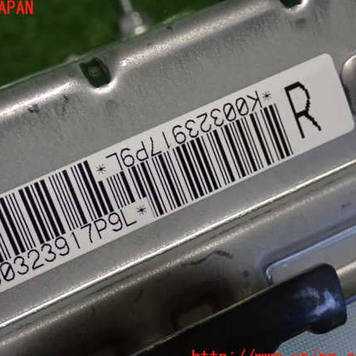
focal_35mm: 76
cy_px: 183
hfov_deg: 22.7
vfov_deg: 22.8
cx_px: 131
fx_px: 884
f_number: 3.6
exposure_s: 1/40
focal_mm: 11.09
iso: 1000
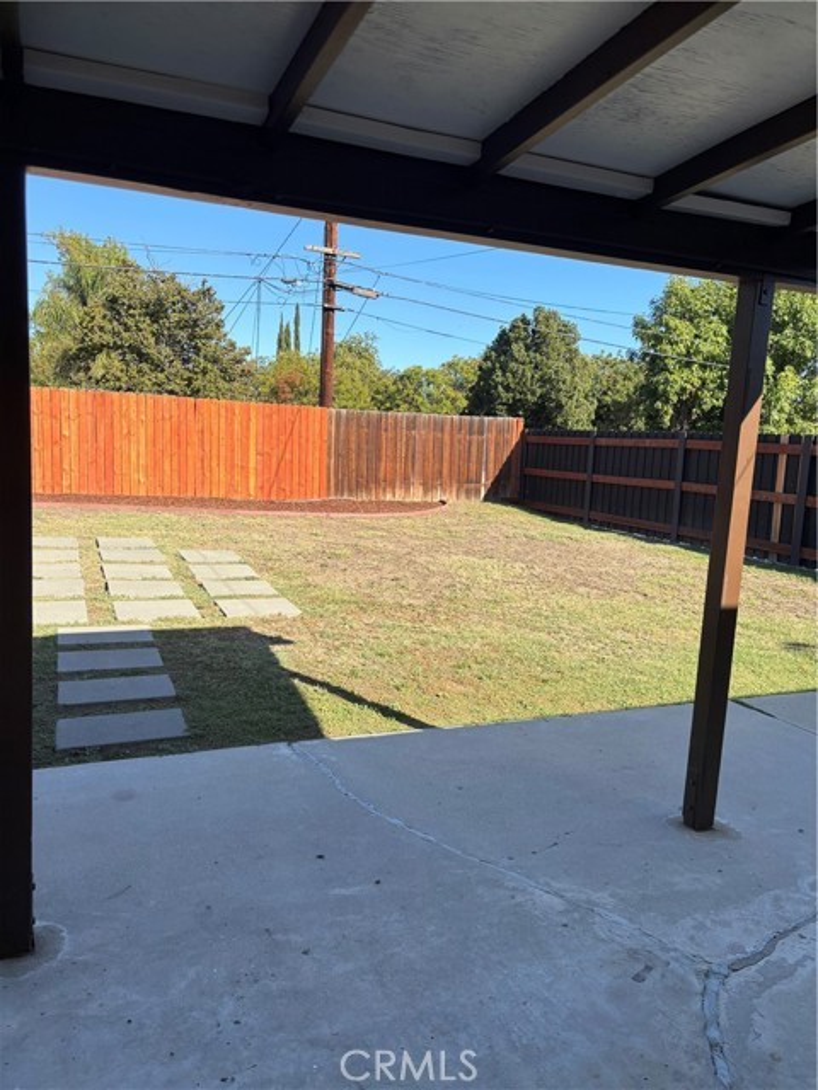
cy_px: 545
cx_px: 409
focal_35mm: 26
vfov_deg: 67.3
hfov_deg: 53.1
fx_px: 819
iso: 50
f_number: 1.6
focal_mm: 5.96
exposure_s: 1/1783
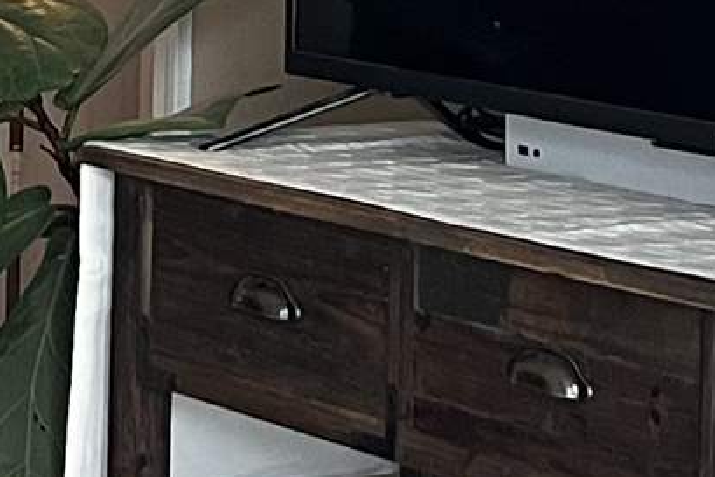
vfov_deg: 6.7
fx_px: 4033
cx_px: -143
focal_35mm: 203
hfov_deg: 10.0
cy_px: -197
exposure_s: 1/60
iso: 160
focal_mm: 5.7
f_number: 1.5
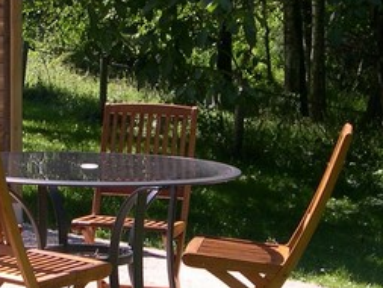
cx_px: 47
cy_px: 155
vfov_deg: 12.4
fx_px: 1328
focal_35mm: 120
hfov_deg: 16.2
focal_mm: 8
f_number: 2.8
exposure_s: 1/583
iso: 100
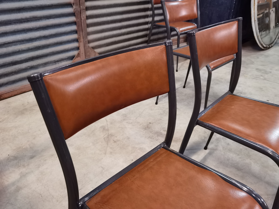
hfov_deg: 63.4
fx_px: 226
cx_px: 140
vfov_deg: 49.7
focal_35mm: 28
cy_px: 104
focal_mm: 6.71
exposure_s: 1/24
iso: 800
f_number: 1.9
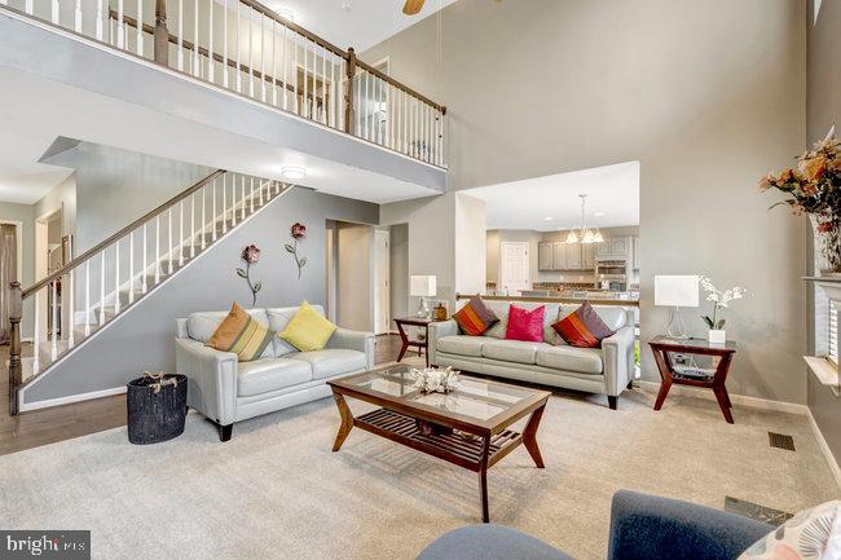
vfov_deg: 73.7
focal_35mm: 16
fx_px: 374
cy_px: 280
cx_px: 420
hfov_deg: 96.8
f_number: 8
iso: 1250
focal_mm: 16
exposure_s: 1/10
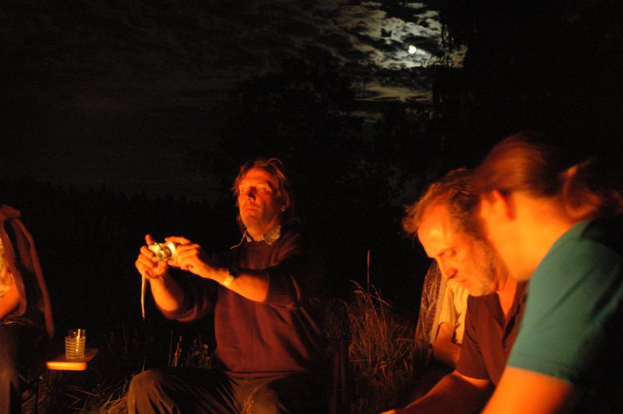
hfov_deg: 42.4
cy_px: 207
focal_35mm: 46
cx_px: 312
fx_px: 804
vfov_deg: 28.9
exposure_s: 1/2.5
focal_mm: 31
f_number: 4
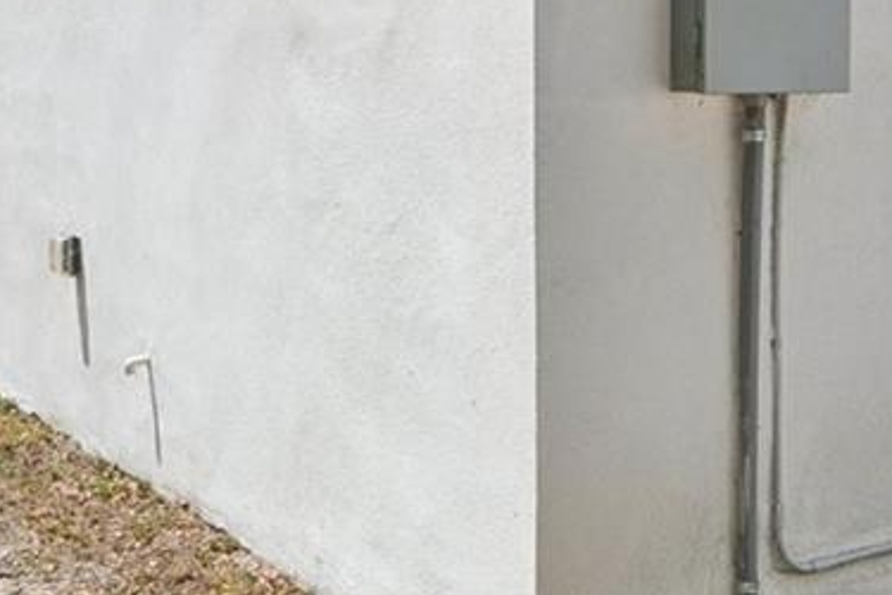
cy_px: 100
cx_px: 932
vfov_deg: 20.9
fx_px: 1586
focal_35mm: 64
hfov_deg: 29.0
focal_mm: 10
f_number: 8
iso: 100
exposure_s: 1/250
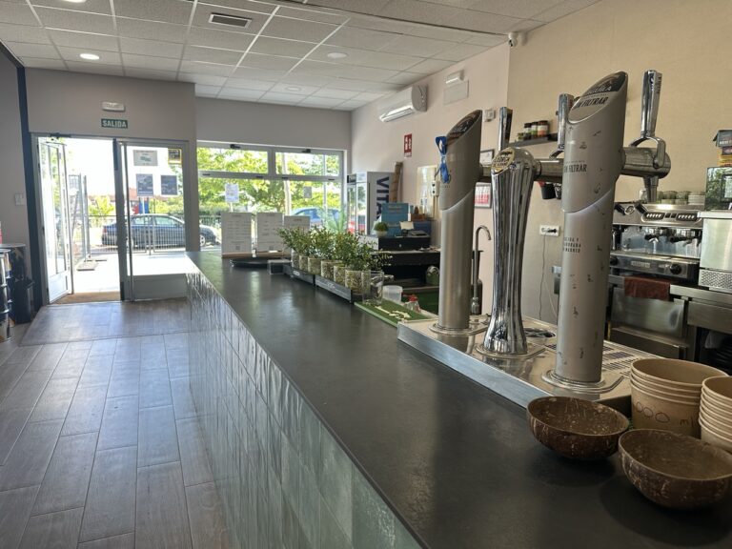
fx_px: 508
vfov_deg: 56.8
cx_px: 366
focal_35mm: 24
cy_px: 274
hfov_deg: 71.6
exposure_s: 1/121
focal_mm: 6.86
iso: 160
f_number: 1.78
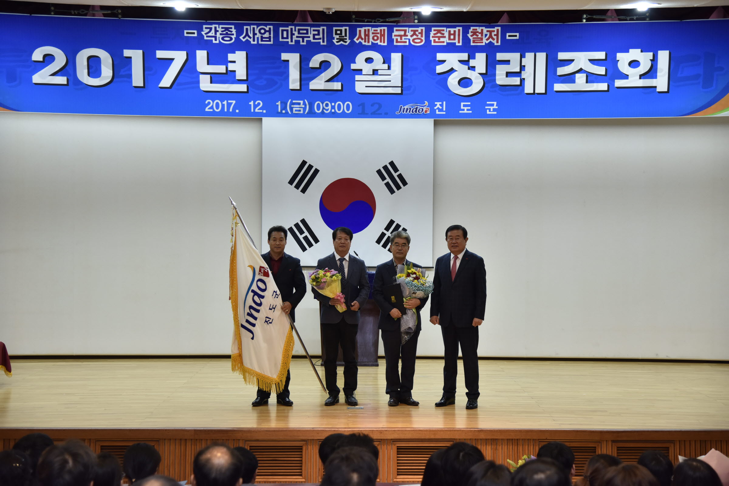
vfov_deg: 23.4
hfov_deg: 34.5
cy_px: 243
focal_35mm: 58
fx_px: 1175
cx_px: 364
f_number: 4
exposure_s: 1/125
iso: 1000
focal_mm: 58
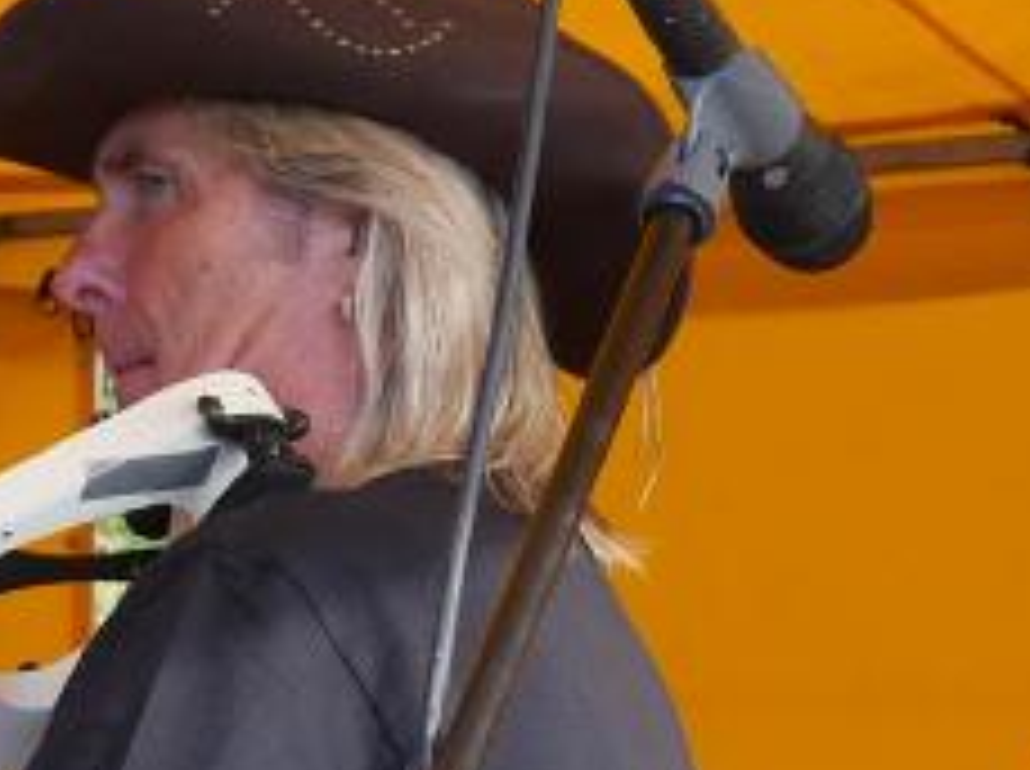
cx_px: -738
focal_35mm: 98
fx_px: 2911
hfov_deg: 17.0
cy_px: 1072
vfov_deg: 14.3
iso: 200
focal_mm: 14
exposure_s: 1/80
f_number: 4
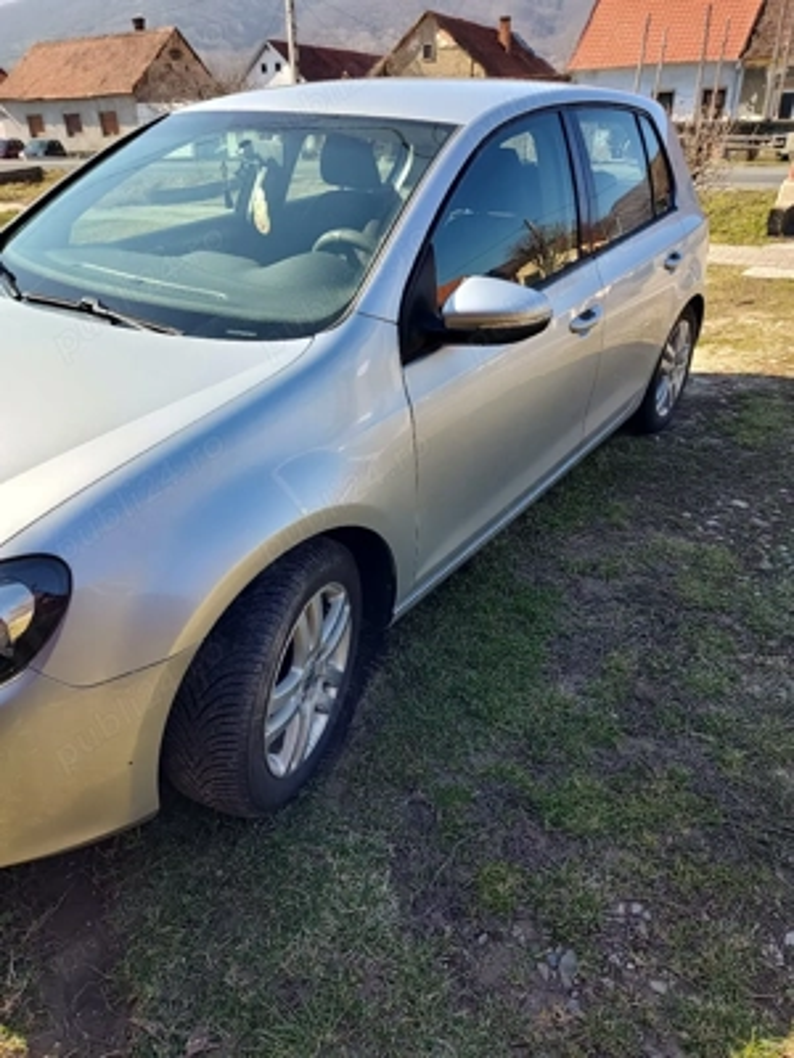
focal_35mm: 23
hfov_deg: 58.9
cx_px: 397
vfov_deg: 73.9
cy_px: 529
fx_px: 703
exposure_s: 1/833
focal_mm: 5.56
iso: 100
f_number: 1.8
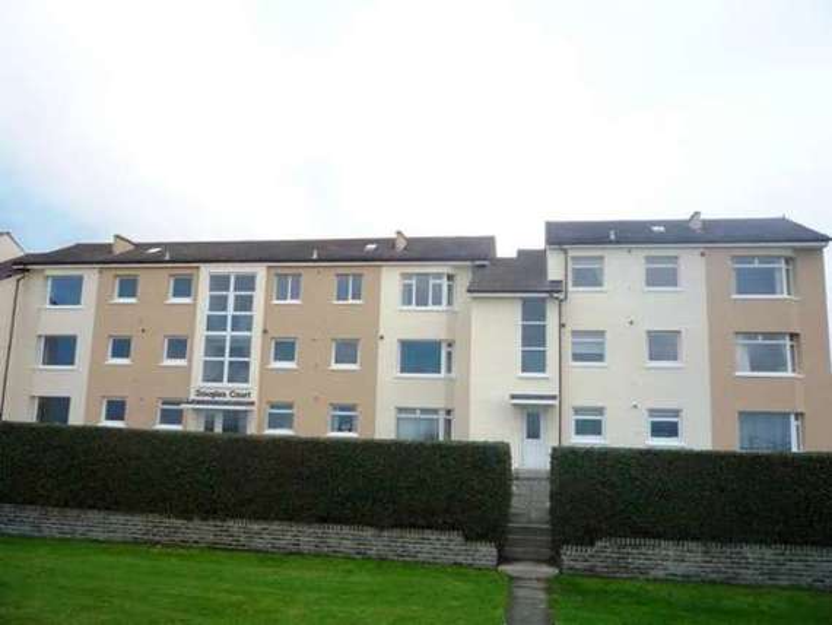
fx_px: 721
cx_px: 416
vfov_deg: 46.8
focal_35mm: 30
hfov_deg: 59.9
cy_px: 312
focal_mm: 5.2
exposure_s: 1/80
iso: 100
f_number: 3.3
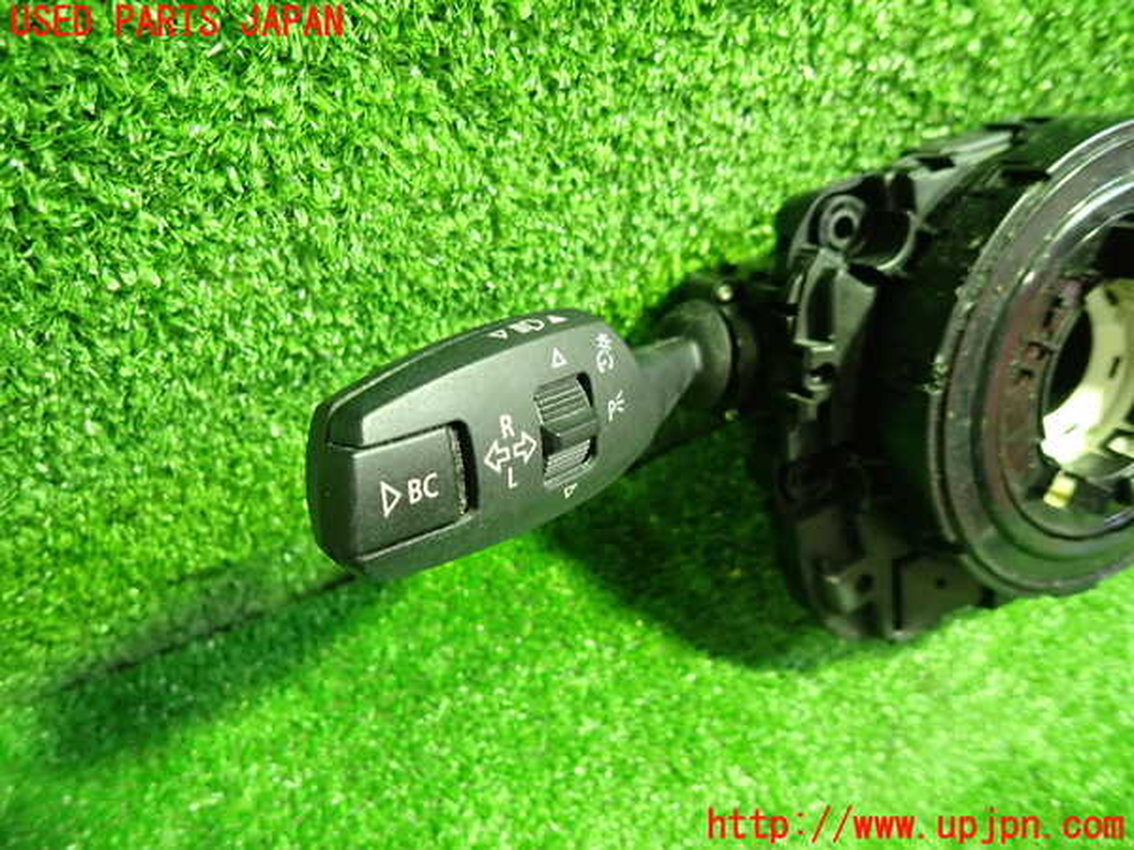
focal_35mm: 25
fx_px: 819
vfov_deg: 54.9
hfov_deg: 69.4
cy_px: 425
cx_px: 567
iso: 800
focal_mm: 4.5
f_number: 2
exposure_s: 1/30
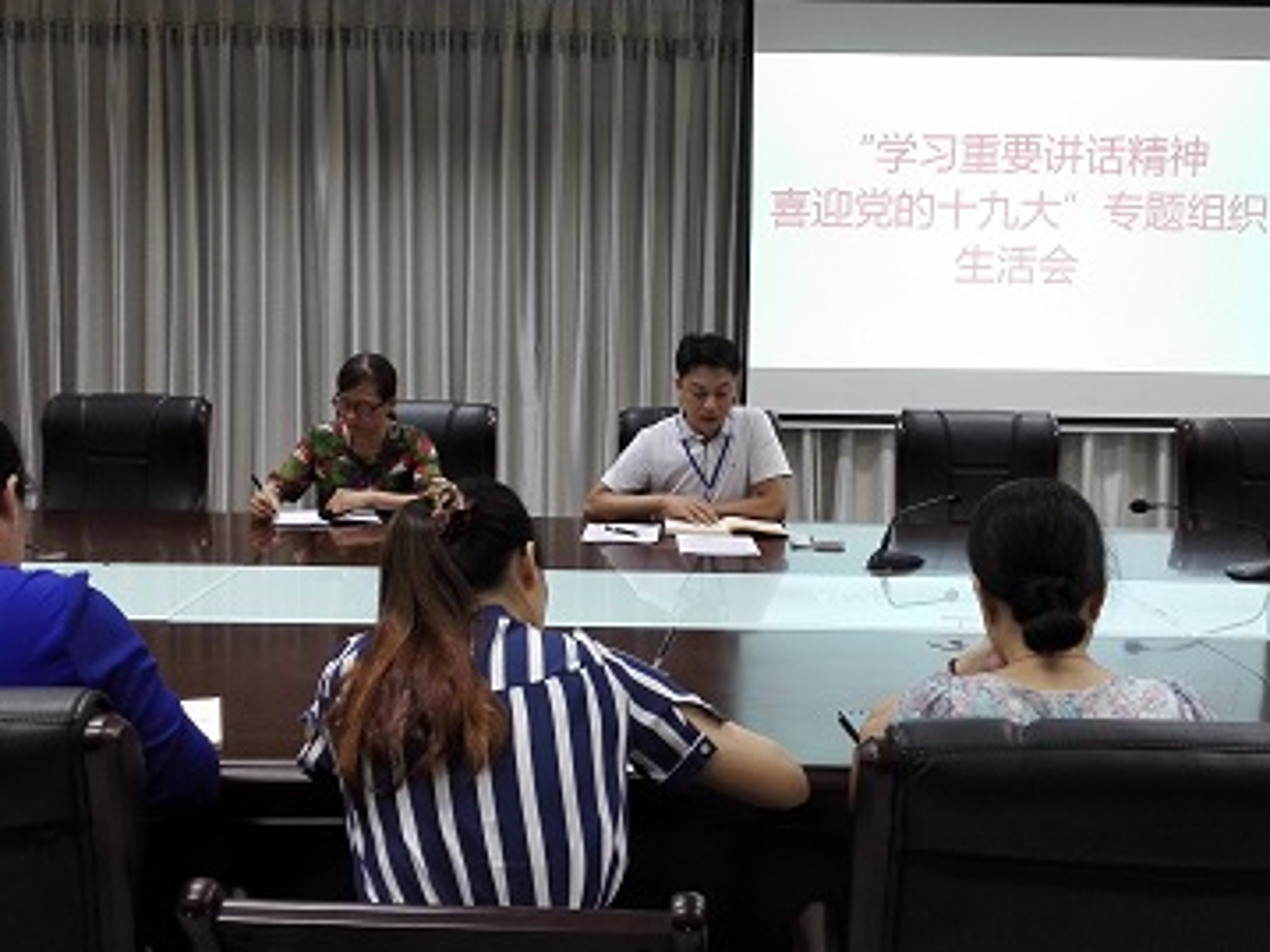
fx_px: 1430
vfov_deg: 36.8
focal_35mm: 39
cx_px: 651
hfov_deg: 47.9
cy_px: 448
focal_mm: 3.79
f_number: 2
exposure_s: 1/25
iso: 160
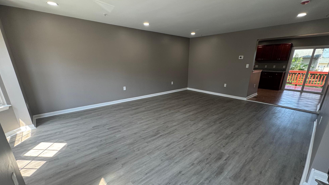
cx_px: 169
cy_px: 109
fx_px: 140
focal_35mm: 16
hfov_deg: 99.3
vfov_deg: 66.6
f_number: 2.2
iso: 125
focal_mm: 2.22
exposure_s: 1/120
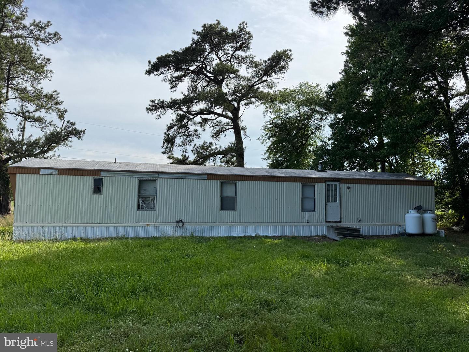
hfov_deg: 71.6
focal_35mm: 24
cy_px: 176
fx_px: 325
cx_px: 234
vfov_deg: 56.8
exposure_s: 1/3597
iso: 80
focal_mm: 6.76
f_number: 1.78
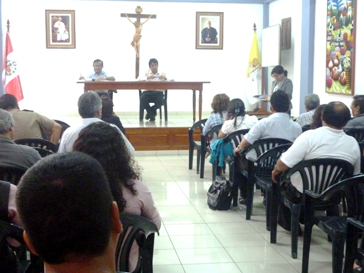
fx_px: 599
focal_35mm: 57
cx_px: 181
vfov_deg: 25.7
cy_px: 136
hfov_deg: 33.8
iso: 800
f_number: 4.4
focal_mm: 10
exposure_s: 1/15
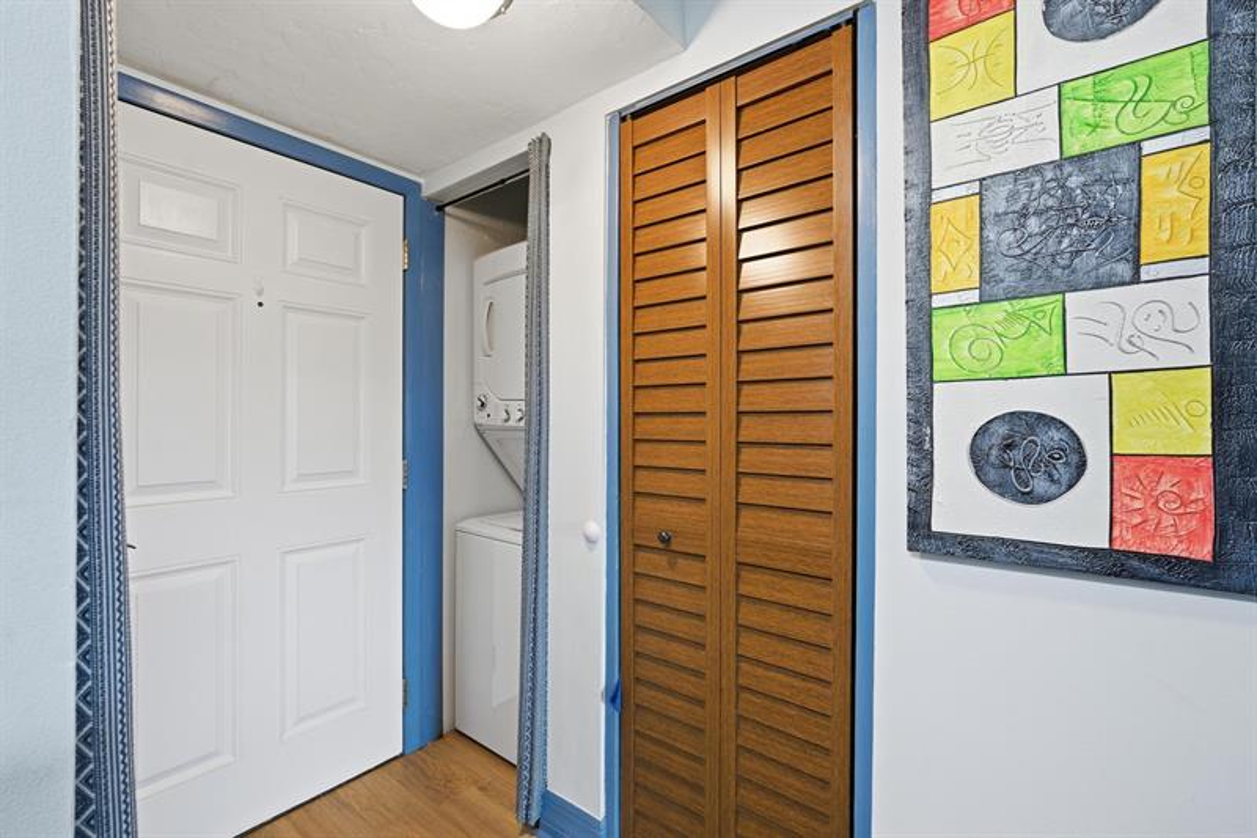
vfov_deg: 73.7
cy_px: 419
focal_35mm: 16
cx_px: 628
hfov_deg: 96.7
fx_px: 559
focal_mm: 16
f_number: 7.1
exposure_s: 1/25
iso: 160
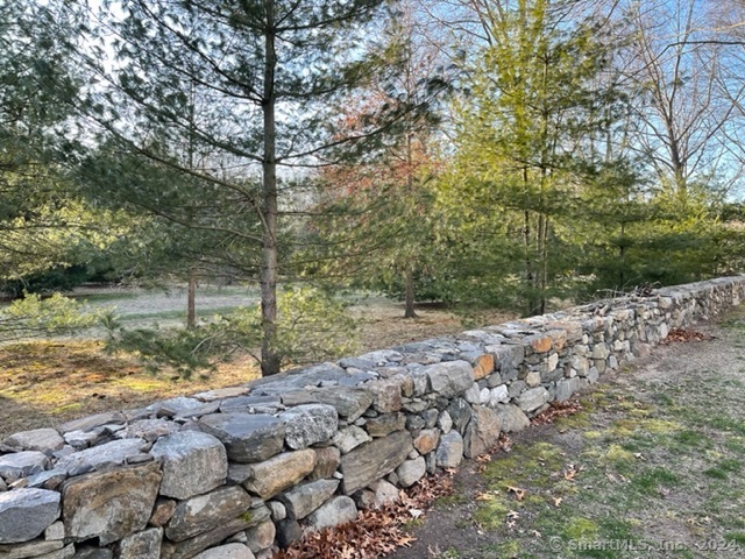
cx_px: 372
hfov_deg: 67.3
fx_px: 560
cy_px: 280
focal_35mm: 26
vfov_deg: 53.1
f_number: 1.6
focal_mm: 5.1
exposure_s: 1/186
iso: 32
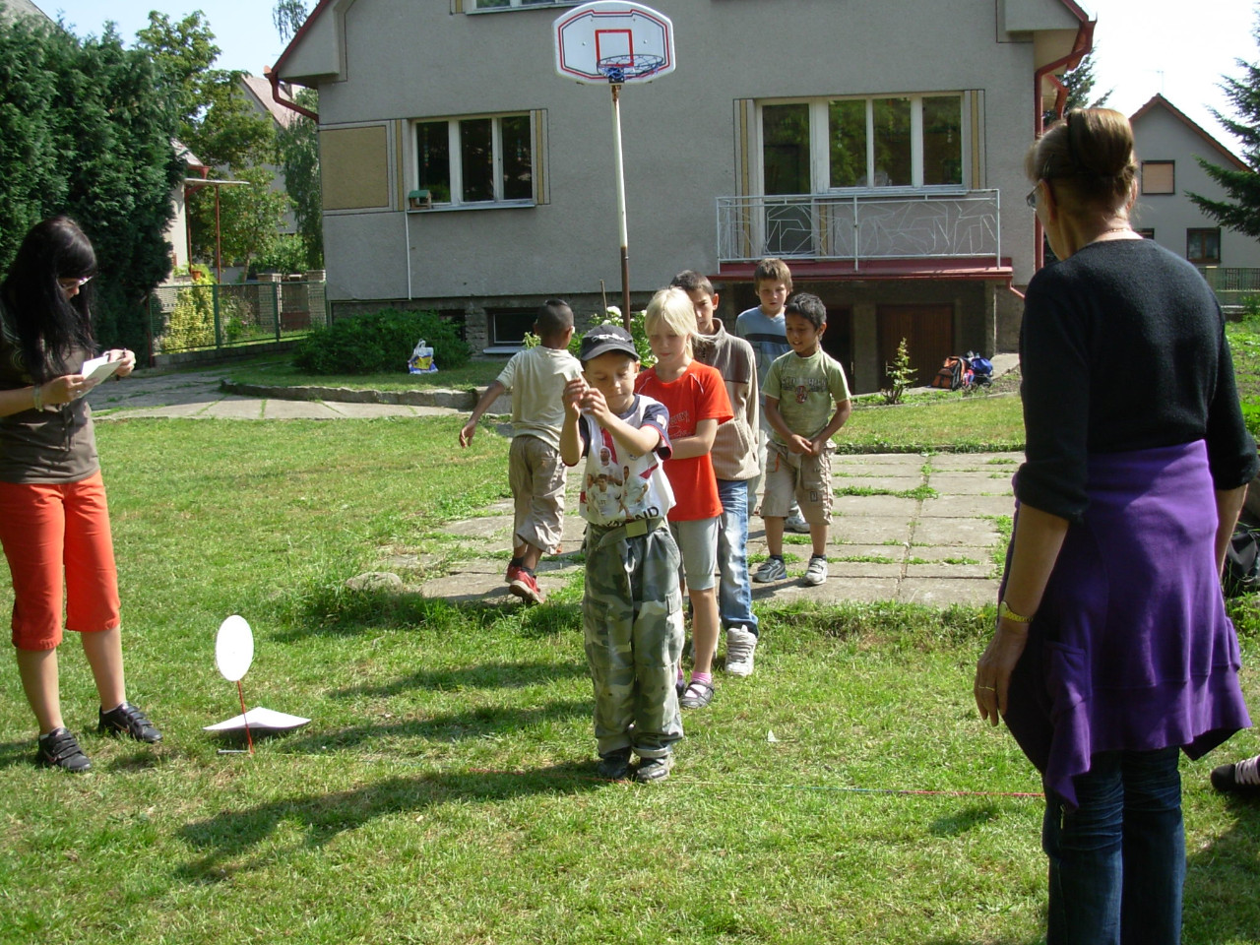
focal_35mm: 38
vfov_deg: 37.7
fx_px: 1383
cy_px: 472
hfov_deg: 49.0
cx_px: 630
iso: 50
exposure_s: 1/497
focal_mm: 6.3
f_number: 2.9
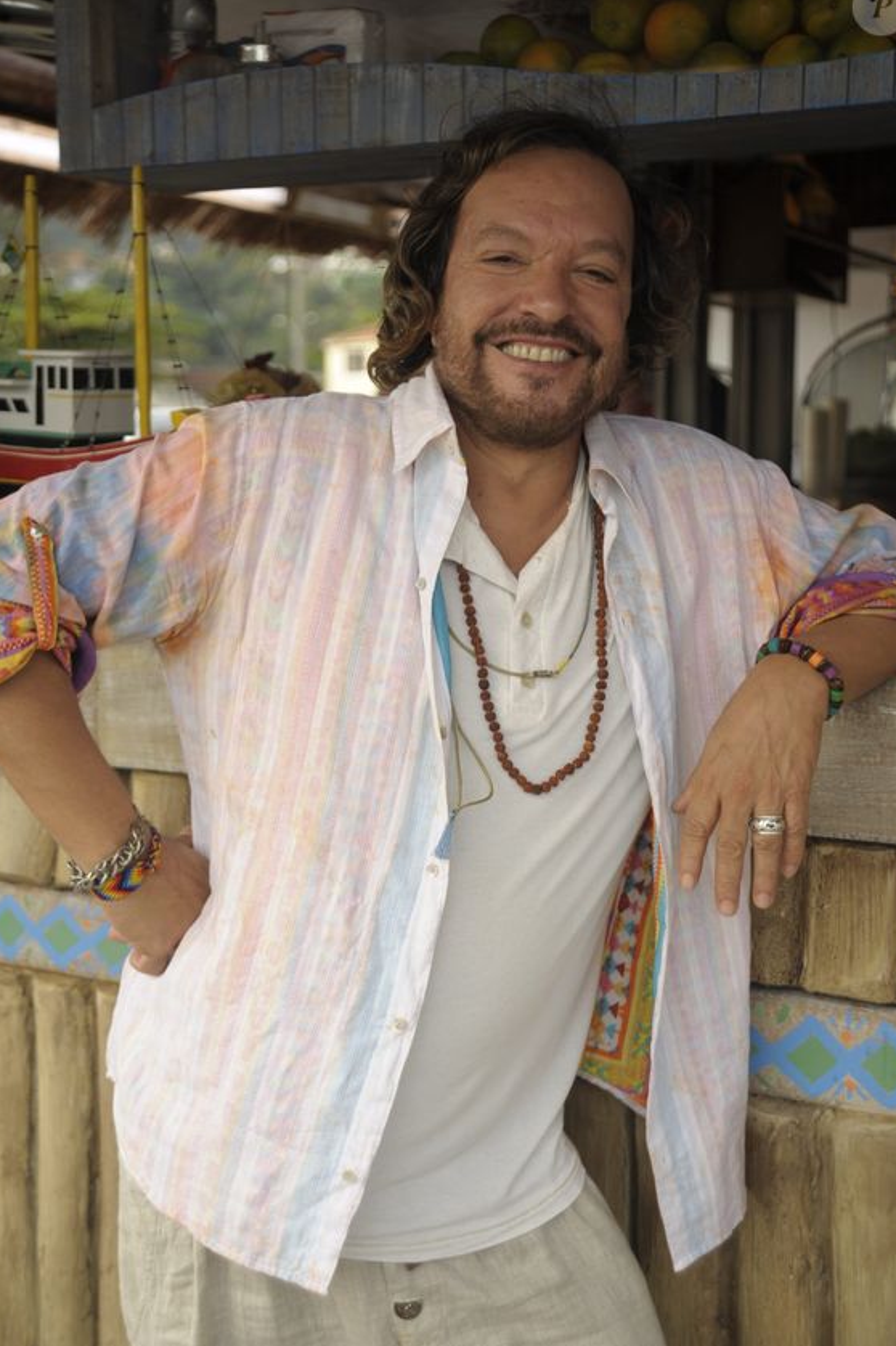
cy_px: 669
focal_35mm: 52
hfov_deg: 26.0
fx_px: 1943
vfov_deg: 38.2
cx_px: 453
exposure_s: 1/250
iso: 200
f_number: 4
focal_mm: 50
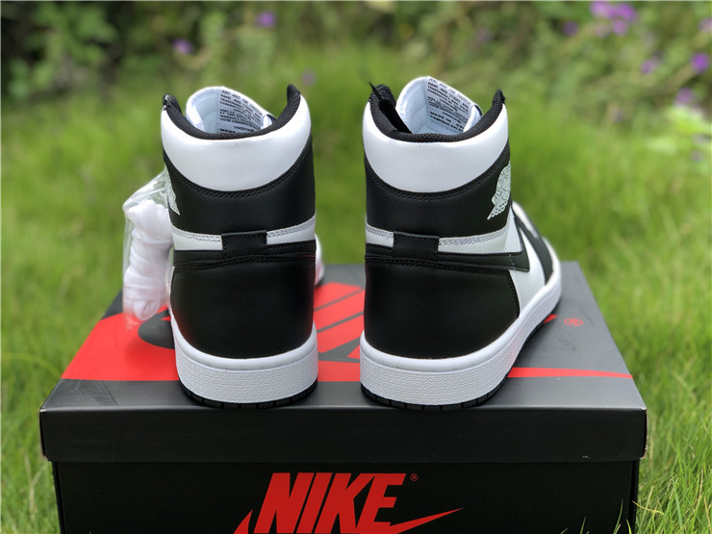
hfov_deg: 36.8
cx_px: 356
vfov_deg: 28.0
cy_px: 267
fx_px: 1070
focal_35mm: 52
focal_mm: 6
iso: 16
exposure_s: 1/432
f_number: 2.4
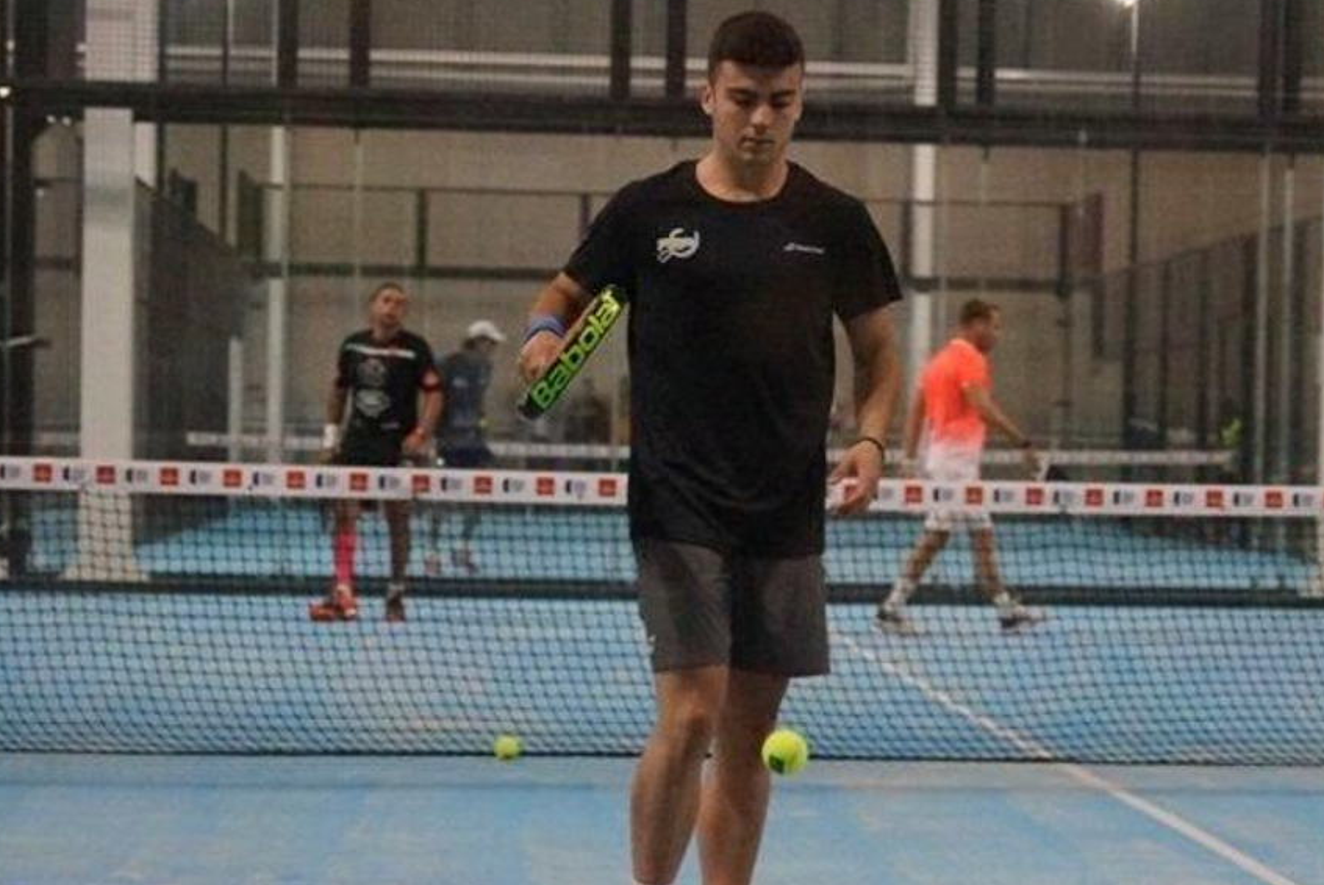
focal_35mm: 85
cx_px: 807
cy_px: 512
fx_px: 3128
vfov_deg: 16.1
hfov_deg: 23.9
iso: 5000
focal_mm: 30
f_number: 2.8
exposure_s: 1/800
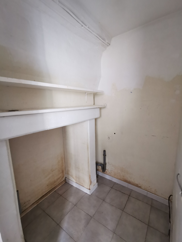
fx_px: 112
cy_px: 121
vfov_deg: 94.5
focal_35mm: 16
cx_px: 91
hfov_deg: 78.1
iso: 800
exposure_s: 1/16.7
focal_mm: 2.35
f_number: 2.2
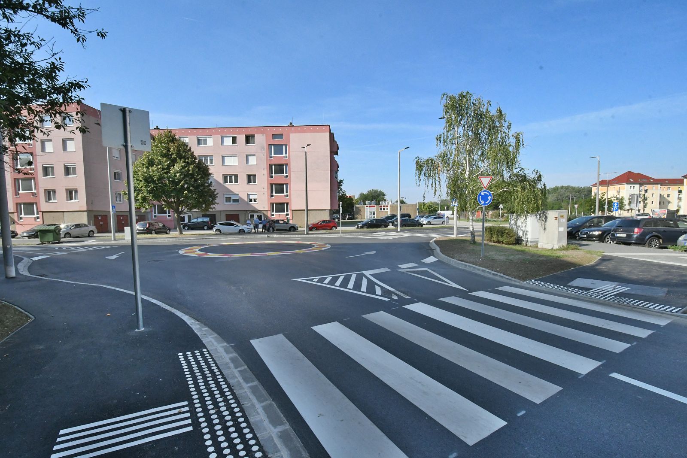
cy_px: 229
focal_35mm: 15
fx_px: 286
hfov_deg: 100.4
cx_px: 344
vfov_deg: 77.3
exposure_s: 1/1250
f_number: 18
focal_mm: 10
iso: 5000
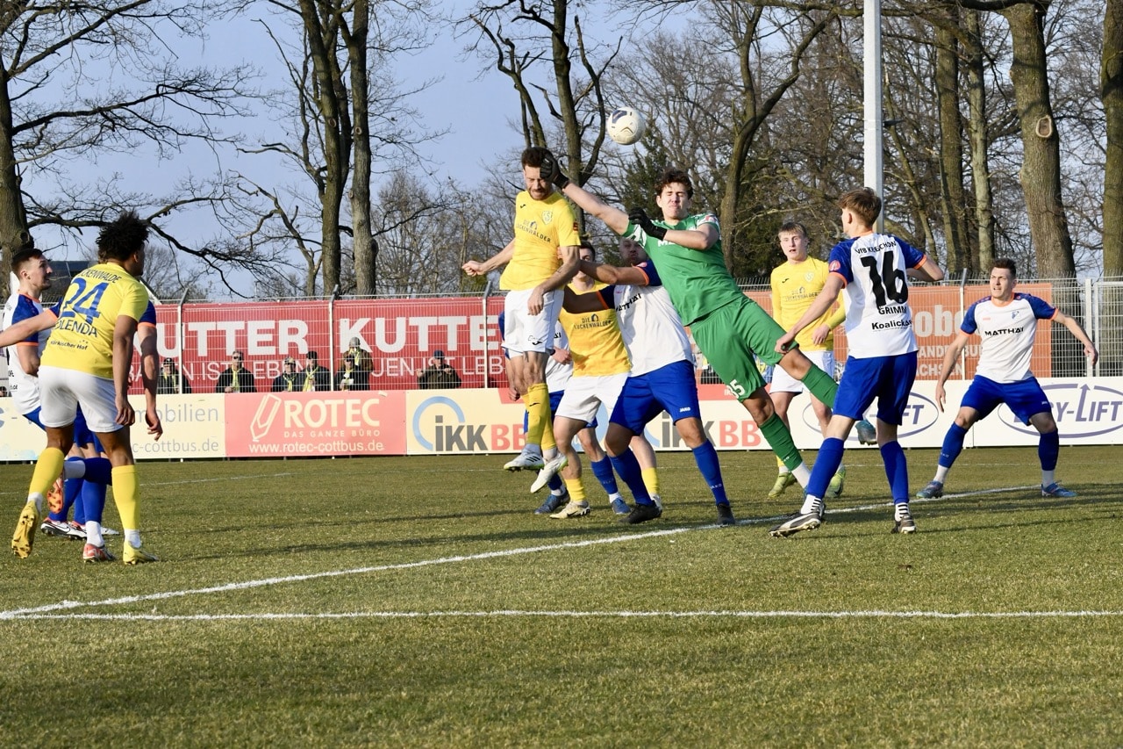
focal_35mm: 100
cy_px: 374
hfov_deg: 20.4
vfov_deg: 13.7
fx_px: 3119
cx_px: 562
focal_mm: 100
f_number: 11
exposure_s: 1/1600
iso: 2500
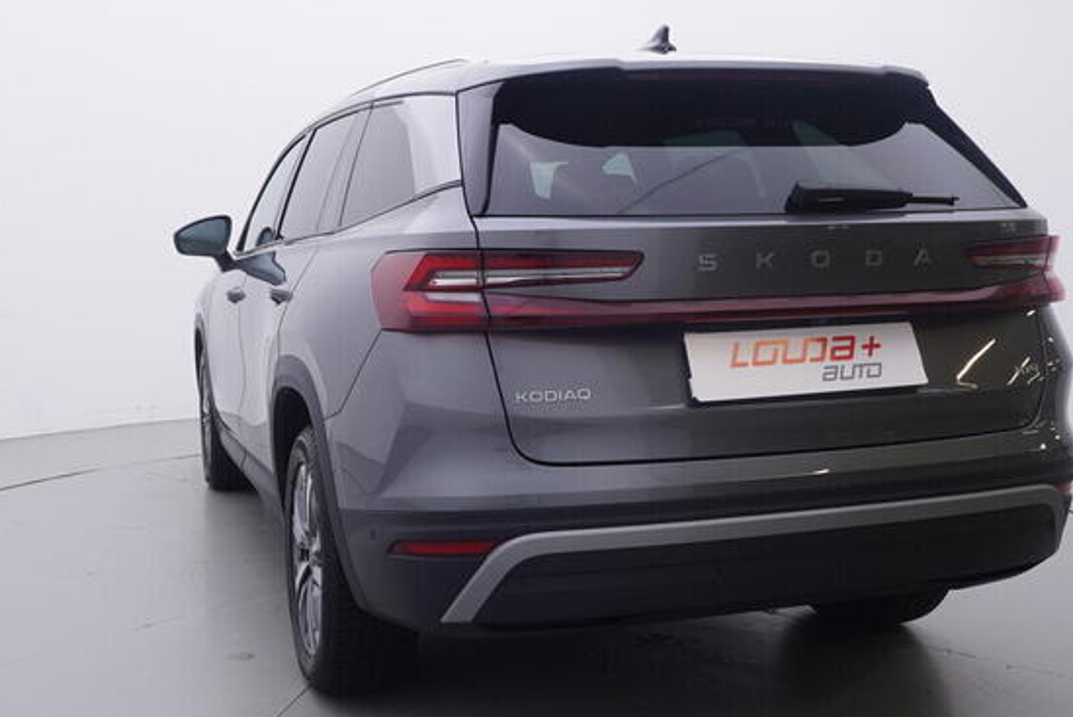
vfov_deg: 32.0
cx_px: 459
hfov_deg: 46.3
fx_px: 1251
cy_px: 377
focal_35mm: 42
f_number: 5
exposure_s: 1/80
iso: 200
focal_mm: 15
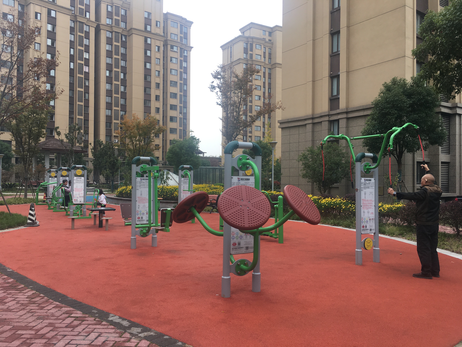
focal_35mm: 29
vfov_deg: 48.2
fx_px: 387
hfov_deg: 61.7
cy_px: 174
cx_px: 231
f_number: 2.2
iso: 25
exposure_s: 1/364
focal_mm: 4.15
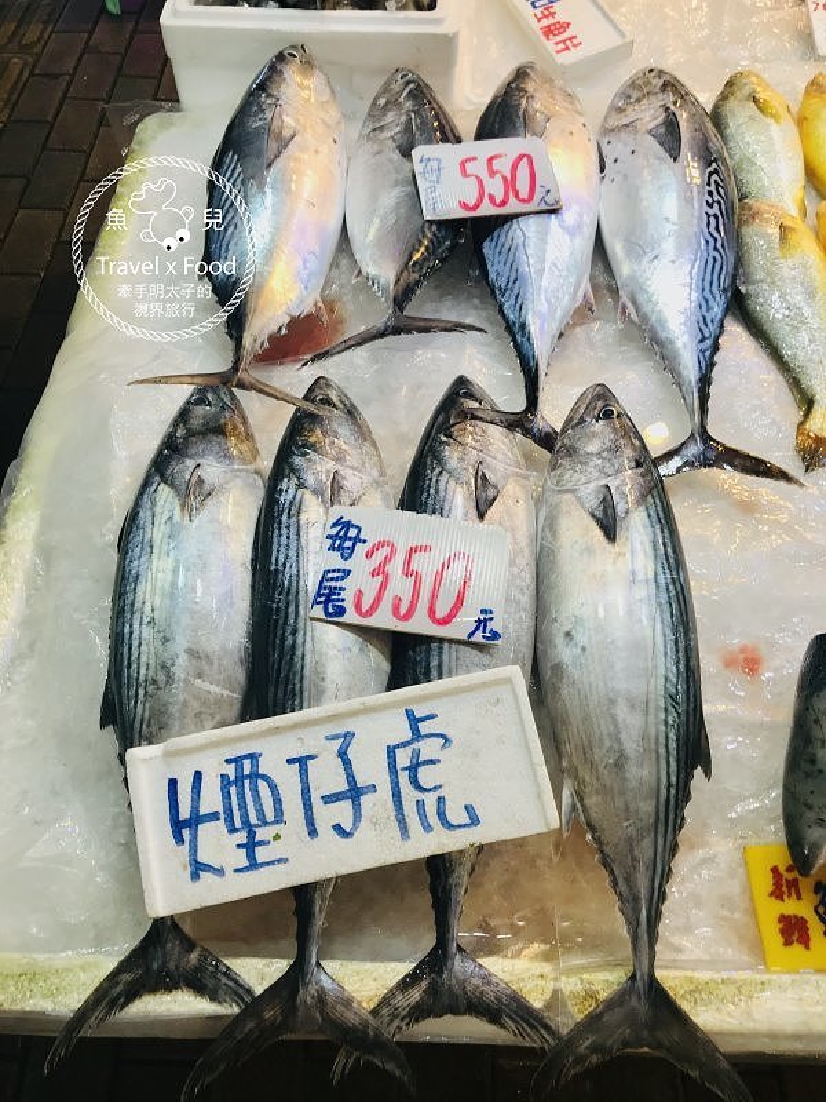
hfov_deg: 49.7
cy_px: 551
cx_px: 413
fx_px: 891
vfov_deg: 63.4
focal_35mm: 28
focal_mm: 3.99
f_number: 1.8
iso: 32
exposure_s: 1/60
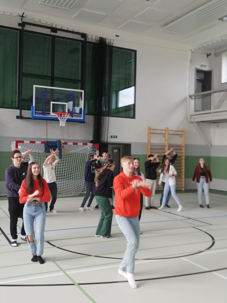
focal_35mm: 38
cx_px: 114
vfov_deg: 49.0
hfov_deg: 37.7
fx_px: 332
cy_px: 152
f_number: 1.8
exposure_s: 1/100
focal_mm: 3.88
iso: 80
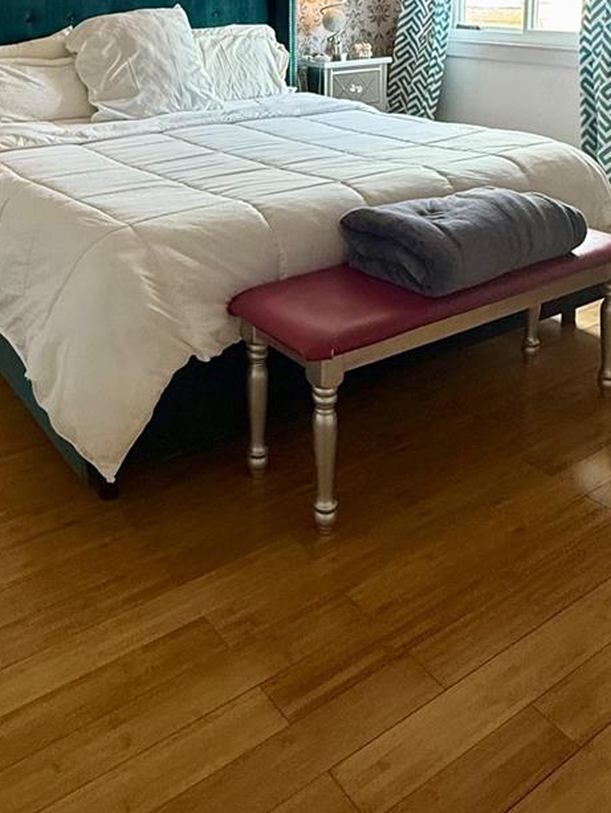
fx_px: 823
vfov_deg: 48.0
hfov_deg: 40.5
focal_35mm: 35
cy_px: 103
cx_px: 235
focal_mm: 2.22
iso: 200
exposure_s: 1/60
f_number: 2.2
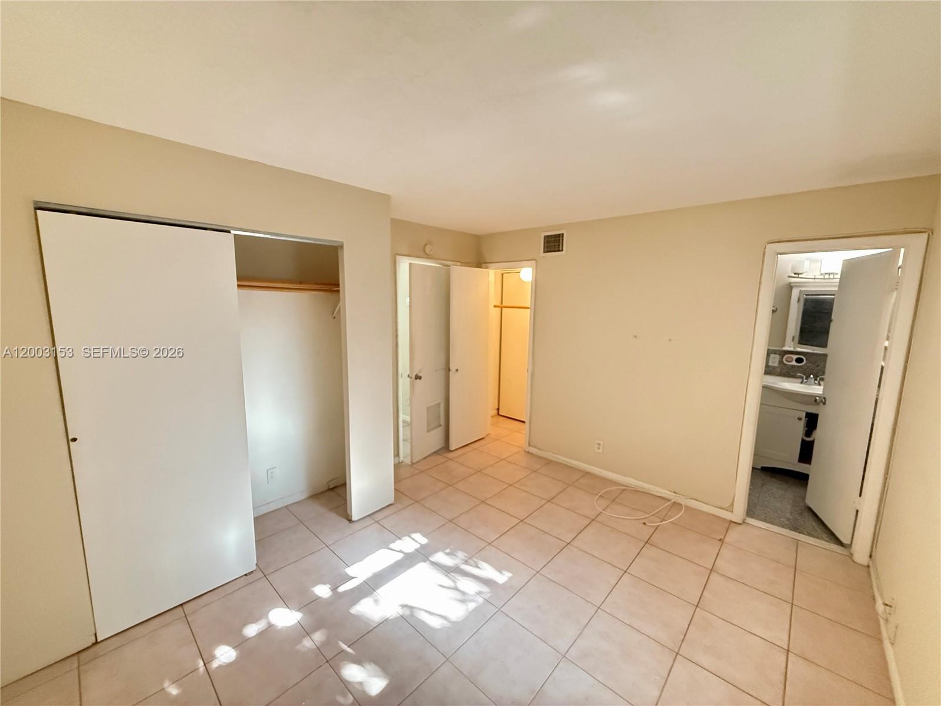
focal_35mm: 14
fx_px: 381
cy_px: 353
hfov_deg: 102.1
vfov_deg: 85.7
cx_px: 470
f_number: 2.2
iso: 1000
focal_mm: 2.22
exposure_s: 1/60
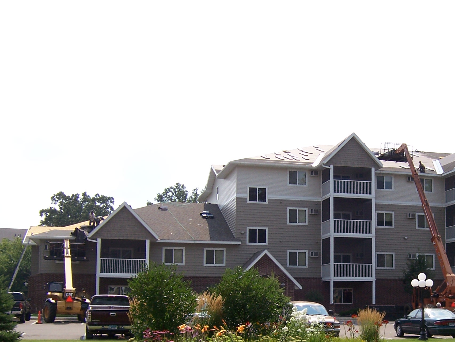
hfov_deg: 37.9
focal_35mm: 50
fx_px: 657
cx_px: 293
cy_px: 245
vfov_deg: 28.8
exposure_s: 1/750
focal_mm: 5.5
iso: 80
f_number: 3.4
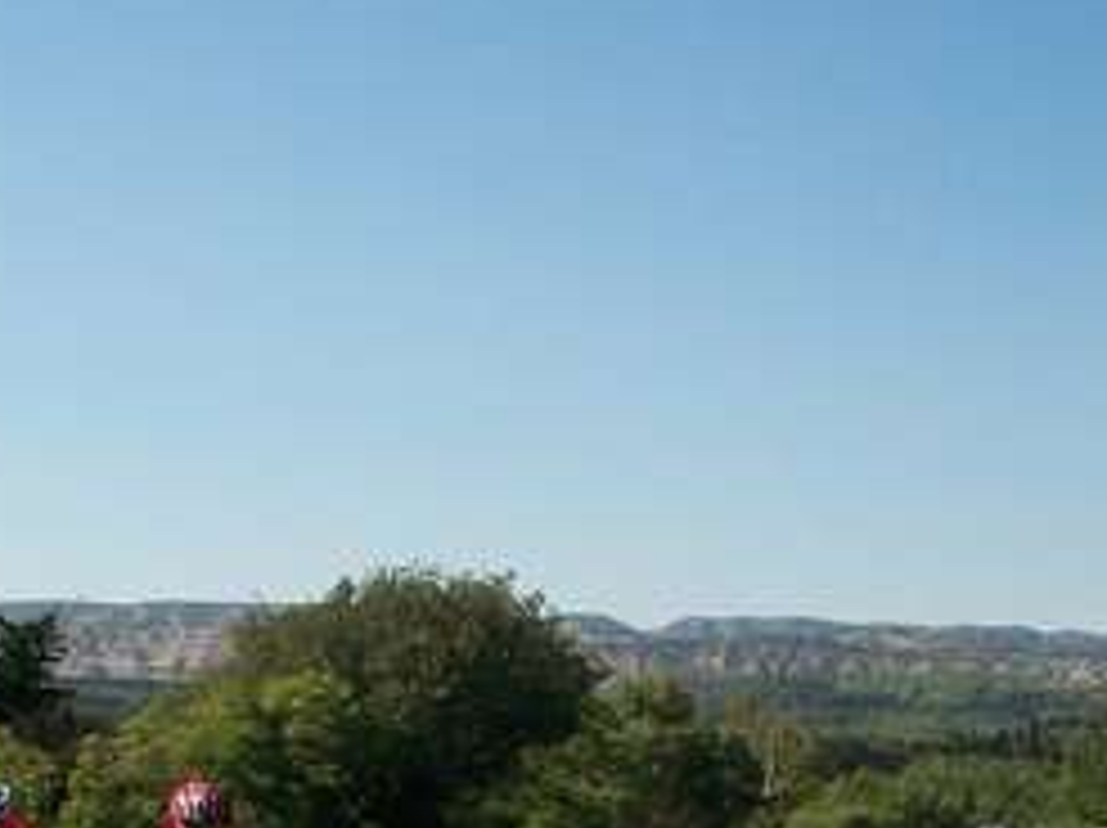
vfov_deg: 17.4
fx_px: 2652
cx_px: 274
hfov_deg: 23.3
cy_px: 770
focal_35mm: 83
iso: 80
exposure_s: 1/400
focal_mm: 5.7
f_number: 5.5
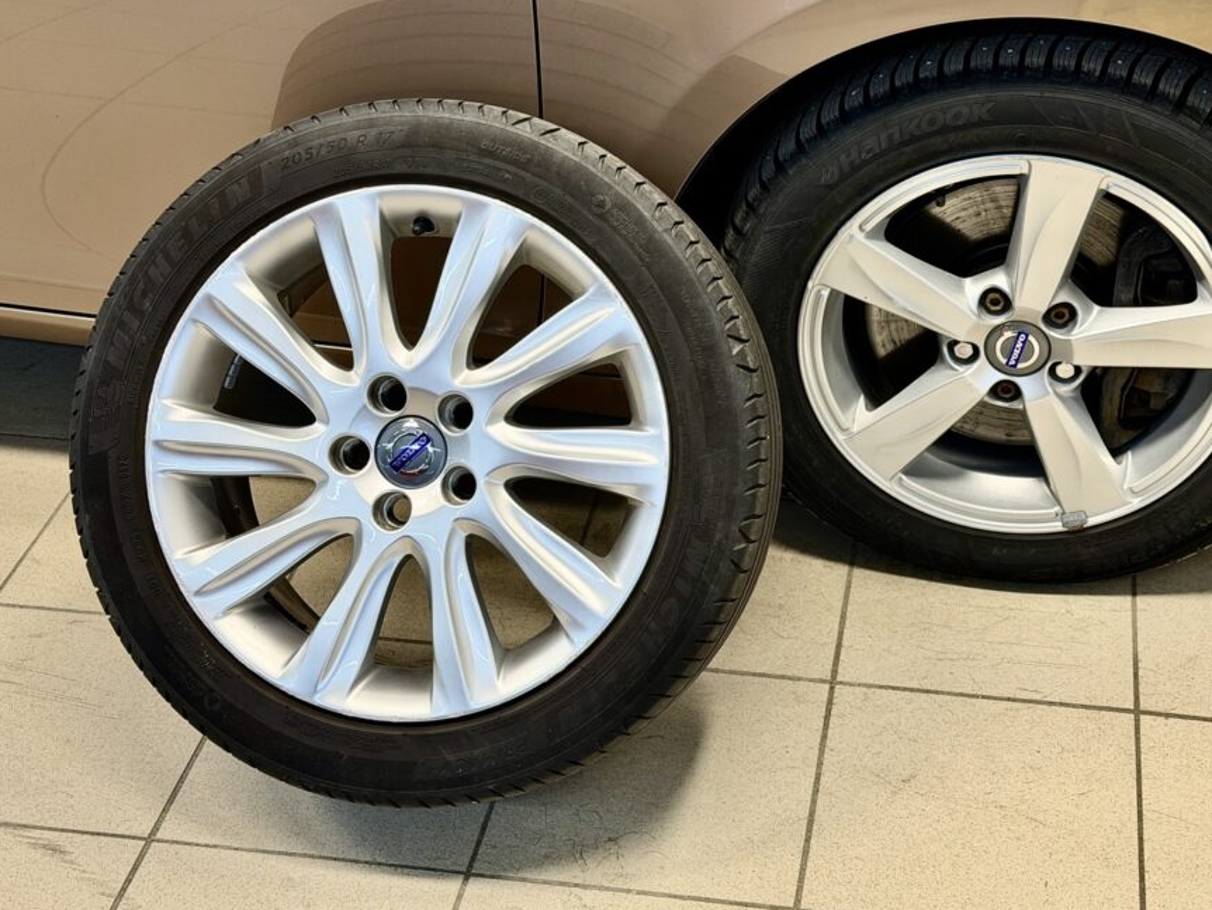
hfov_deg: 33.7
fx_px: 1996
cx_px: 716
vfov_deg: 25.7
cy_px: 397
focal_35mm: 57
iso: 64
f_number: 1.78
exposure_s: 1/50
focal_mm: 6.76
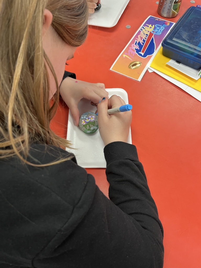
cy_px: 134
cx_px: 100
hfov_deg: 53.1
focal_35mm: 26
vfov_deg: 67.3
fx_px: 201
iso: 100
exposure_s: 1/60
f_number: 1.6
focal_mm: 5.1
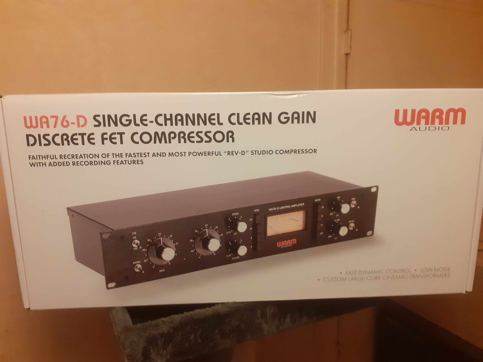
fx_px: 377
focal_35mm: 27
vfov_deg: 51.4
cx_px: 242
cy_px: 181
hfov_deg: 65.3
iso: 200
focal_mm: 3.6
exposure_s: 1/33
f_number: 1.9
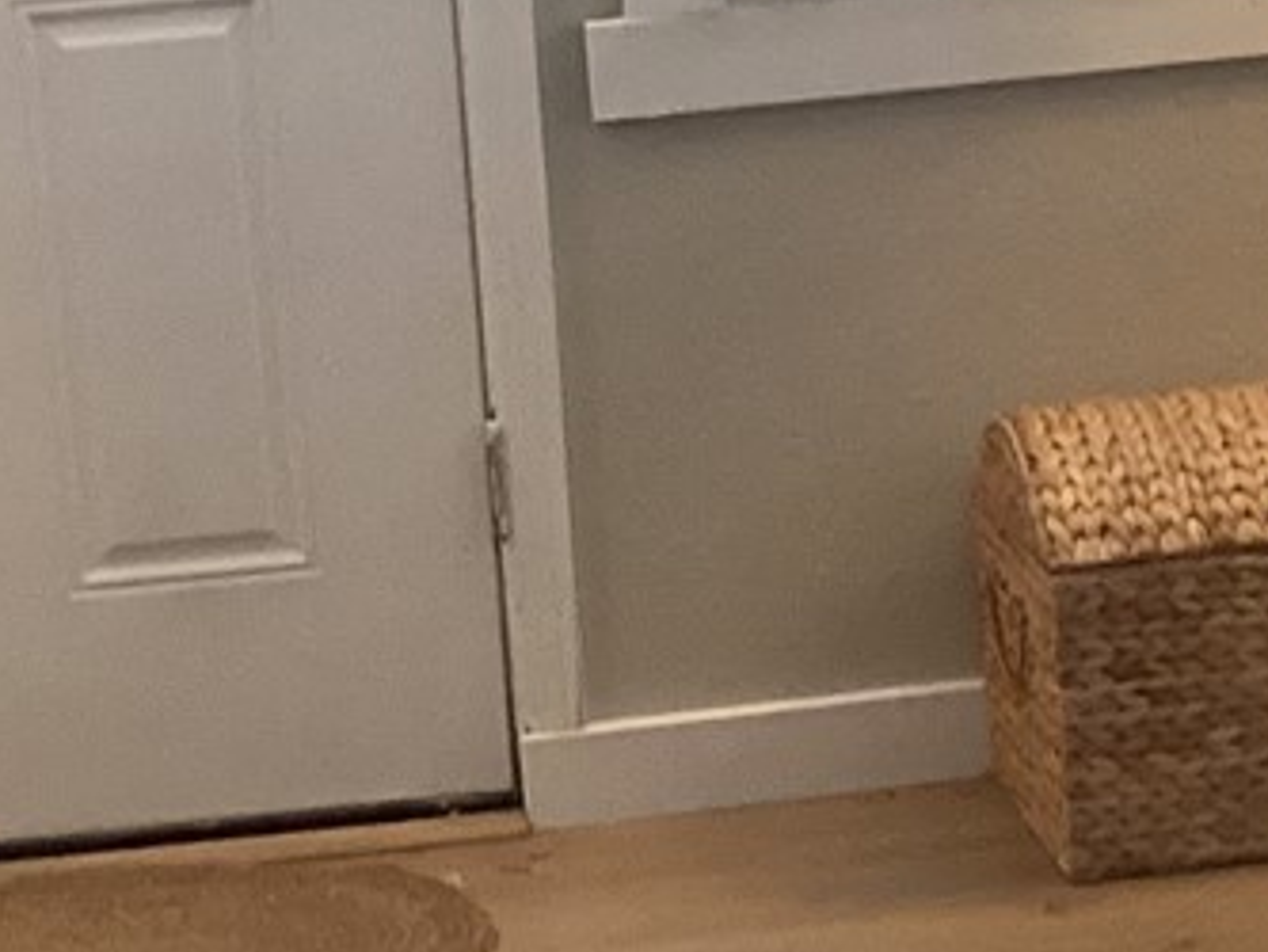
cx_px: 651
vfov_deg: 10.0
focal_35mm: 149
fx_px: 5460
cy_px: 468
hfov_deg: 13.2
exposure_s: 1/50
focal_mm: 3.3
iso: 320
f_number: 2.4
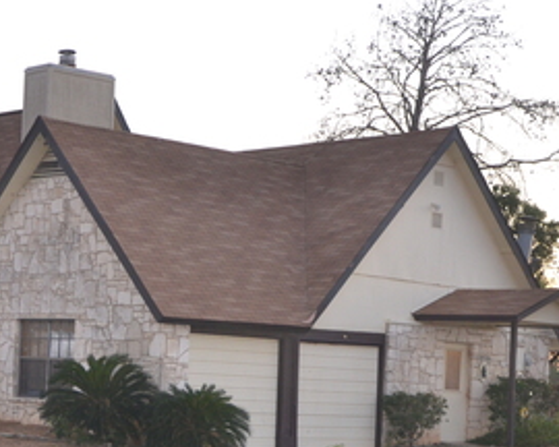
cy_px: 375
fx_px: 1654
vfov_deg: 15.3
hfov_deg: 19.0
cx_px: 97
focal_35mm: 100
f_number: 4.2
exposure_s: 1/60
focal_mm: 30
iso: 800
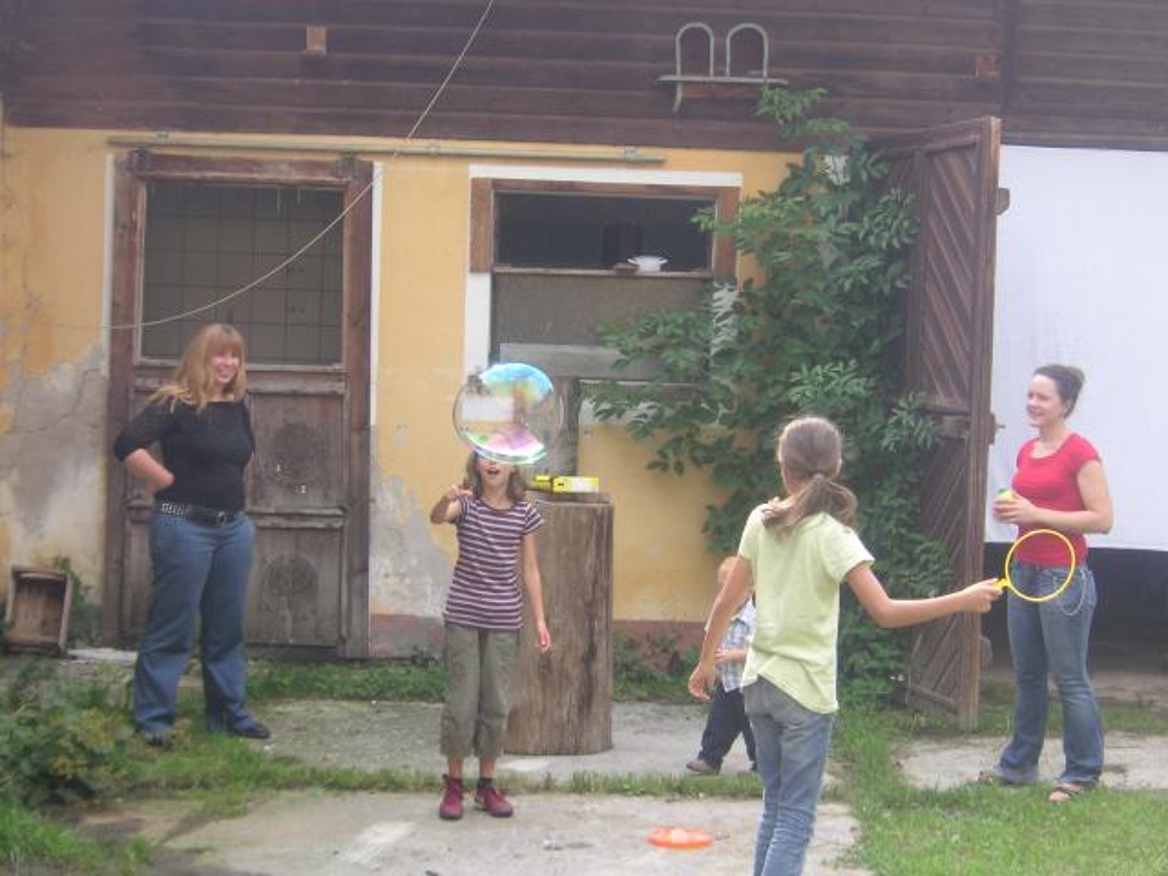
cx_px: 584
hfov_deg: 29.4
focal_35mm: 66
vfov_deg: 22.3
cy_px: 438
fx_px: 2227
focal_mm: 11
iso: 50
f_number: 4
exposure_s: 1/125
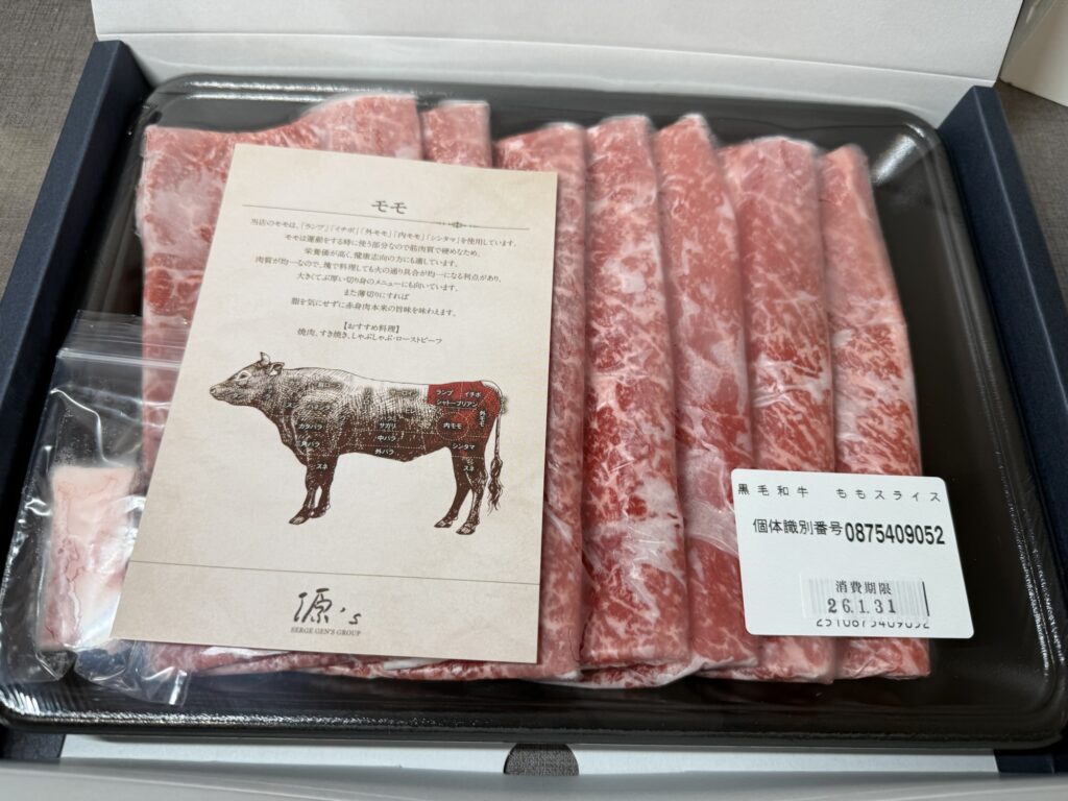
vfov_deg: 56.8
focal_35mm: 24
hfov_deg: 71.6
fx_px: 740
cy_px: 400
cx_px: 534
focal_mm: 6.76
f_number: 1.78
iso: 64
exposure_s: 1/94
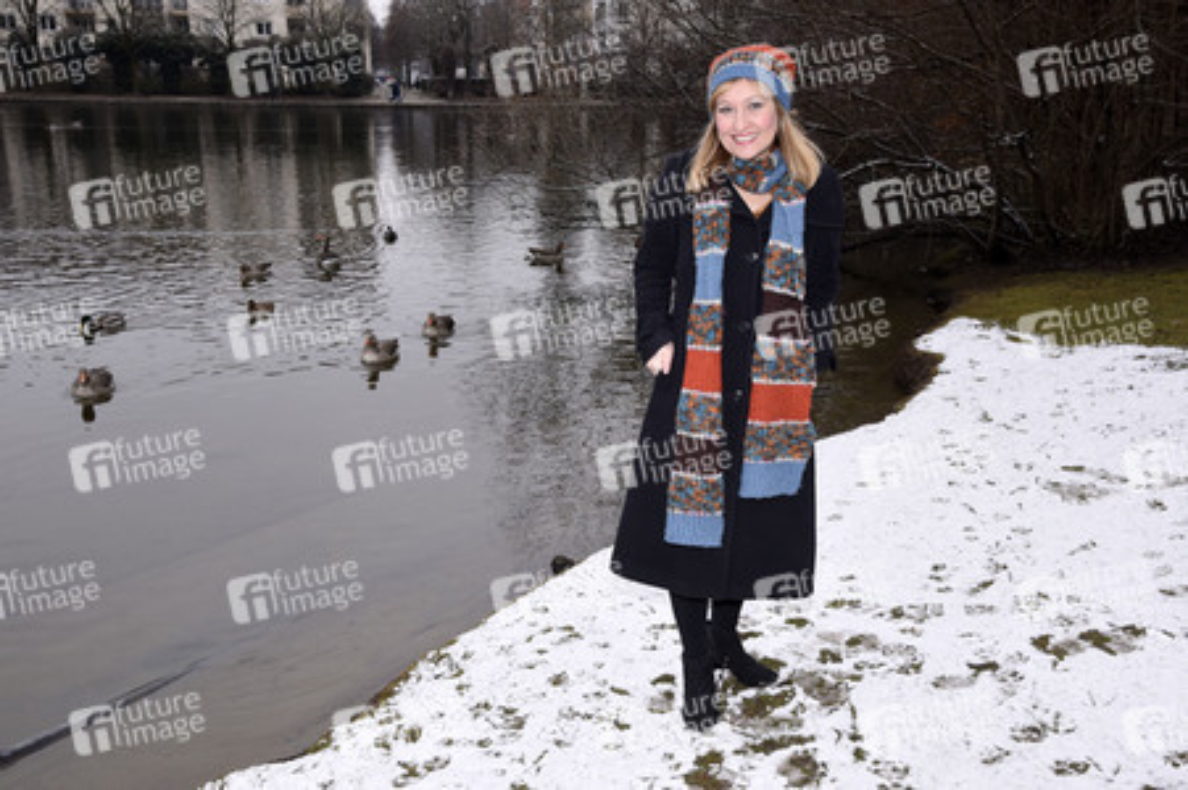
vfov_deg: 35.0
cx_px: 594
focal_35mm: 38
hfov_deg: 50.7
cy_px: 395
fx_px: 1253
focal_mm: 38
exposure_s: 1/160
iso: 800
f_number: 10
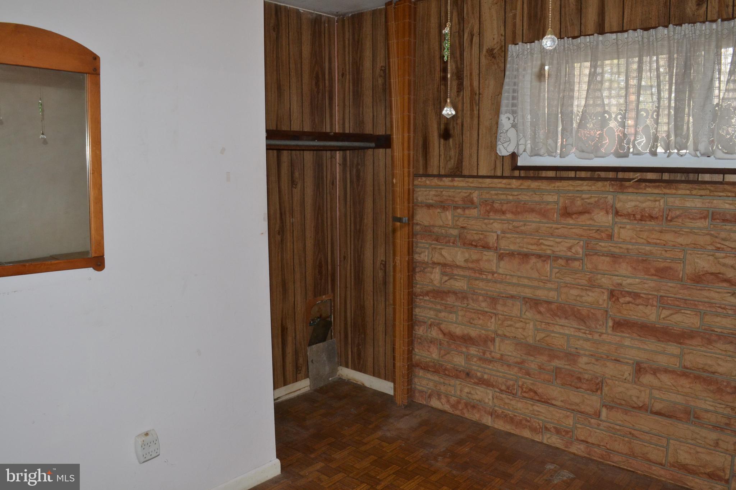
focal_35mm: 27
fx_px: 552
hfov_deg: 67.4
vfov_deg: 47.9
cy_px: 245
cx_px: 368
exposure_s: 1/25
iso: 800
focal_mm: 18
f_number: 16
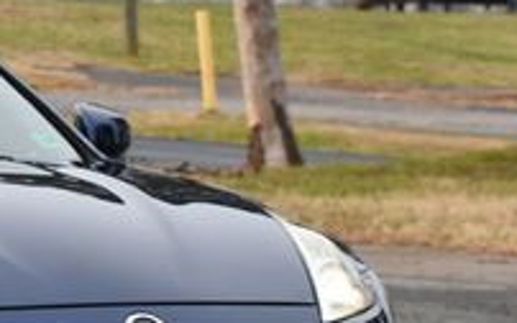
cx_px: -230
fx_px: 5858
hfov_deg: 5.0
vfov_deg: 3.2
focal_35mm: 416
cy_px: 113
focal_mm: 86
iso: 200
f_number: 6.3
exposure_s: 1/250
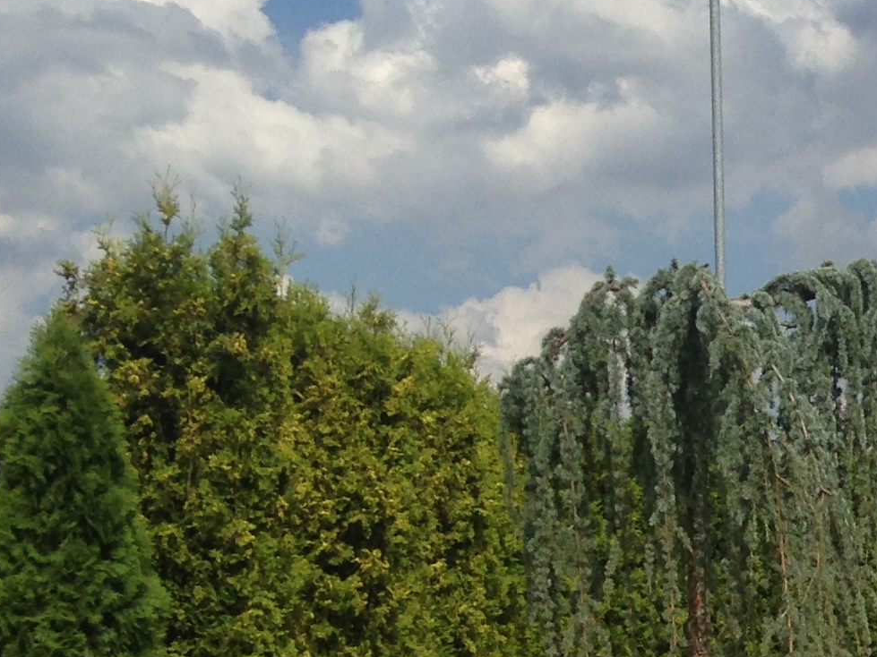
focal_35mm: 110
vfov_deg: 13.1
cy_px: 781
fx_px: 2787
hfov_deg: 16.3
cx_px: 1327
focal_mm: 4.12
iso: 50
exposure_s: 1/2463
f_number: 2.4
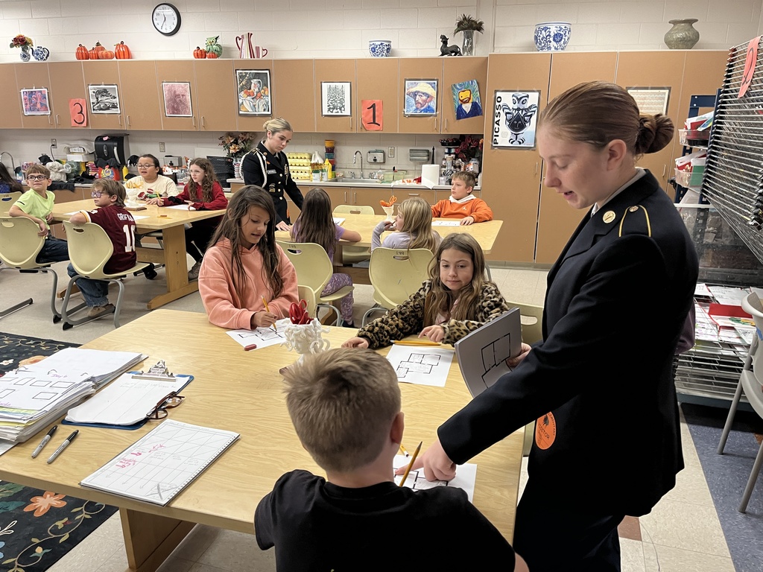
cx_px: 382
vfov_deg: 53.1
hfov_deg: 67.3
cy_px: 286
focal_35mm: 26
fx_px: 573
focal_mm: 5.1
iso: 160
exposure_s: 1/60
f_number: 1.6
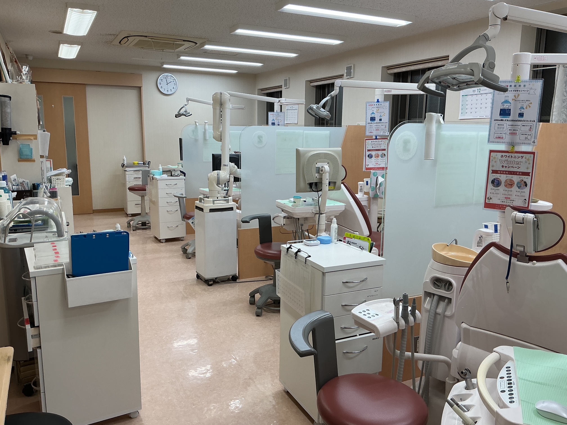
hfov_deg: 61.7
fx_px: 475
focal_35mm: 29
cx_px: 284
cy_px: 212
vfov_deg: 48.2
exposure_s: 1/120
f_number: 1.8
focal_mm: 3
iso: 25
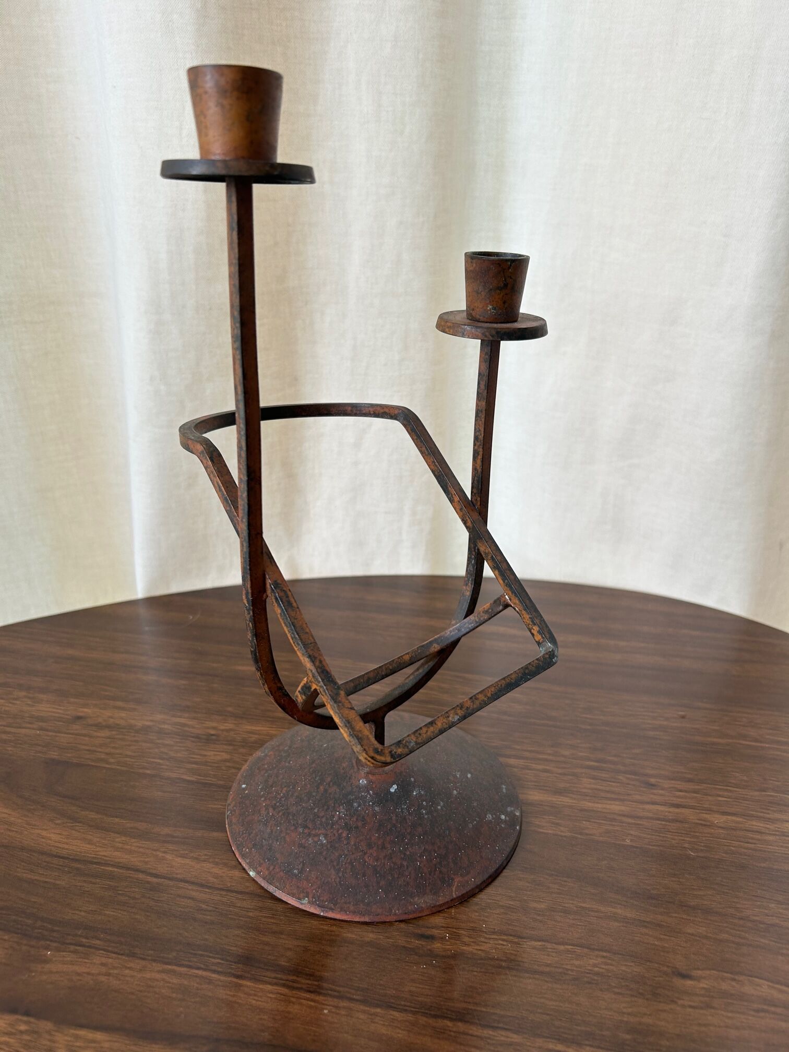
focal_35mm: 26
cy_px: 526
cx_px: 394
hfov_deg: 53.1
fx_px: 790
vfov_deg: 67.3
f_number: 1.5
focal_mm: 5.7
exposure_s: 1/173
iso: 40
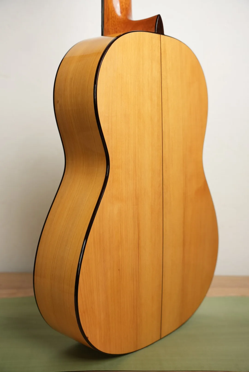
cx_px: 124
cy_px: 186
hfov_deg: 30.6
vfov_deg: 44.6
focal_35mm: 44
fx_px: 455
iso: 800
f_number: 5
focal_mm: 43.9
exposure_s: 1/80
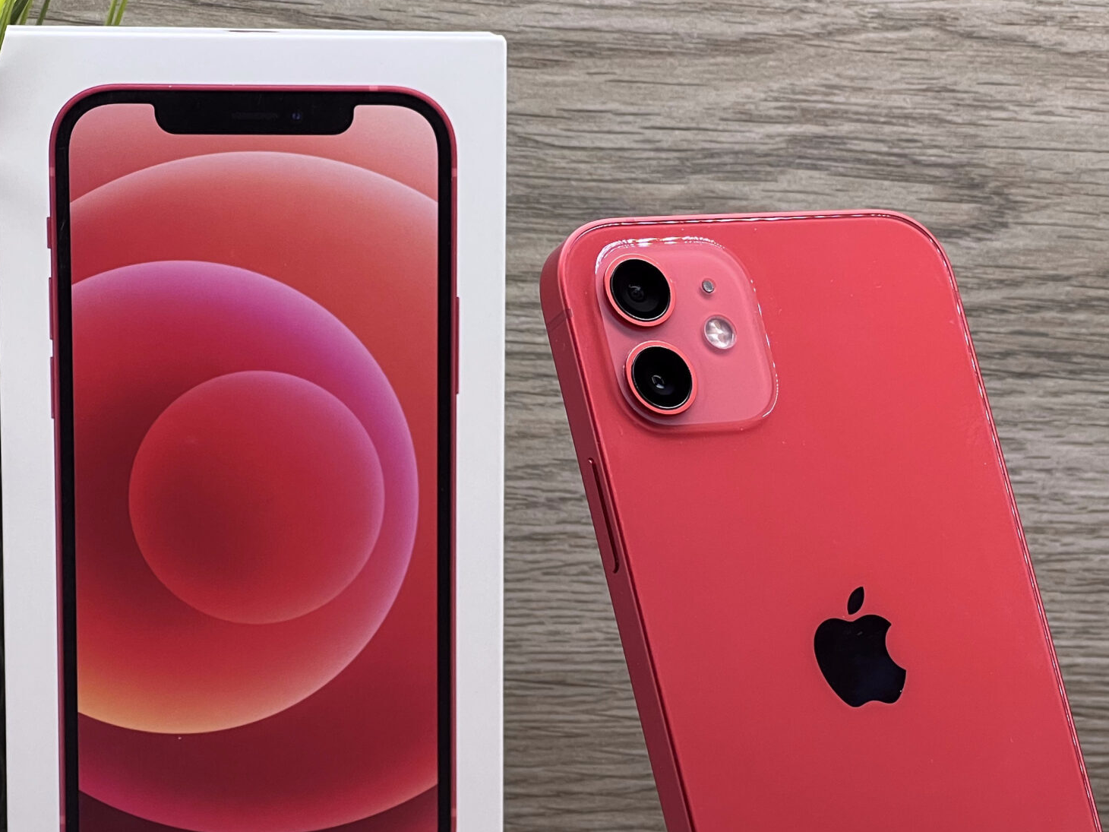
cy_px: 639
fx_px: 4325
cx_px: 763
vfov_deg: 11.0
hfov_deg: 14.6
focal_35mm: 135
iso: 80
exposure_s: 1/100
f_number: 2.8
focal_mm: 9
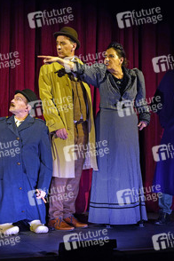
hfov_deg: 18.9
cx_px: 63
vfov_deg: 28.1
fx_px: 522
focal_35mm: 72
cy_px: 129
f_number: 4.5
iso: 1600
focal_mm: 47
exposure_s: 1/100
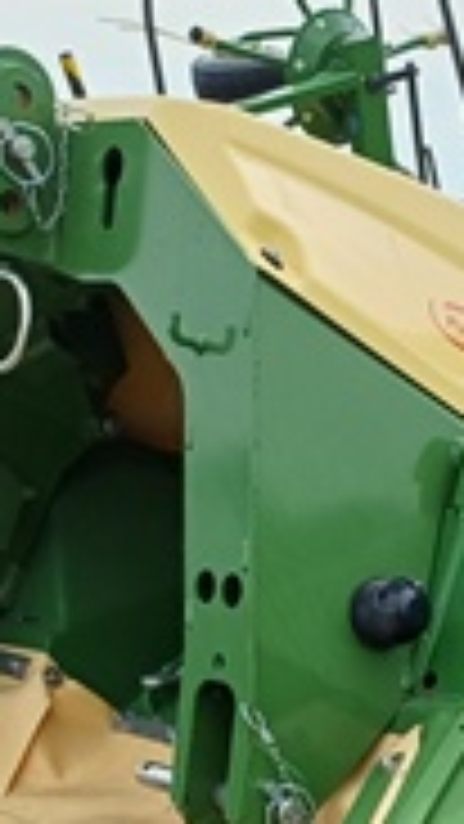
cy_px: 869
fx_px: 2077
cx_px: 631
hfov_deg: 12.3
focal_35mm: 95
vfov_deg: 21.5
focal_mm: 4.65
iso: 50
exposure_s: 1/837
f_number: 1.8
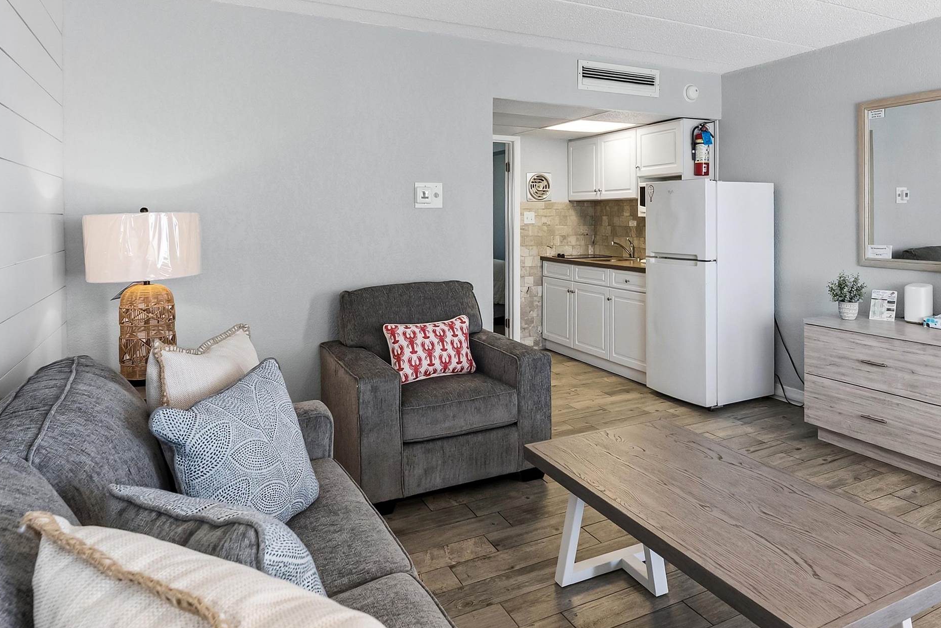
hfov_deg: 75.8
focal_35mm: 23
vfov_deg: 54.1
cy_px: 214
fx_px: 601
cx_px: 525
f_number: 7.1
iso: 640
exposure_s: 1/60
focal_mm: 14
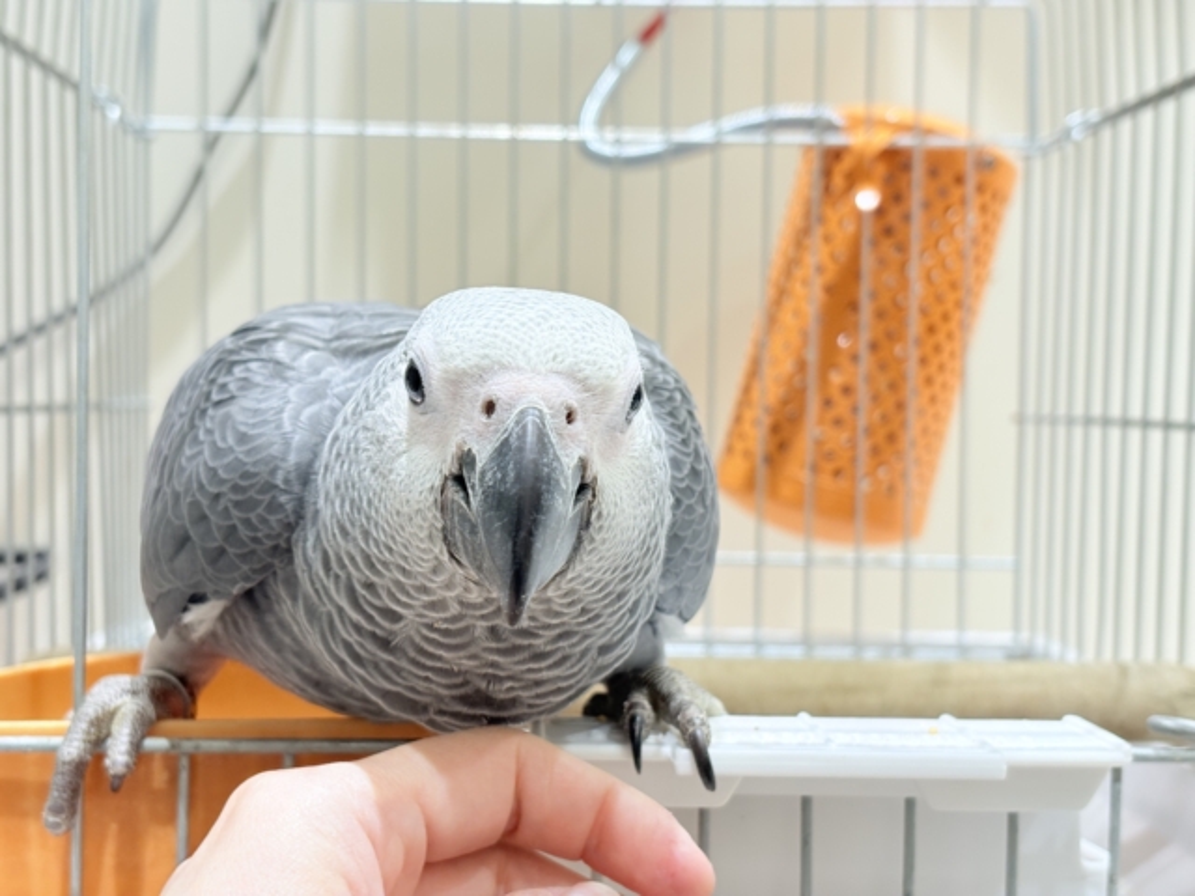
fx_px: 1795
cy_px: 448
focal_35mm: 52
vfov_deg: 28.0
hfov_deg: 36.8
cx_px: 598
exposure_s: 1/100
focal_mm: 5.96
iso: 64
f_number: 1.6
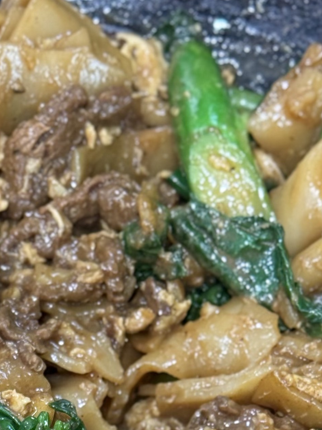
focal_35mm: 153
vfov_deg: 12.5
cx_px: 50
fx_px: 1897
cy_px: 572
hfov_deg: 9.7
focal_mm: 6.76
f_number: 1.78
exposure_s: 1/40
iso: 200
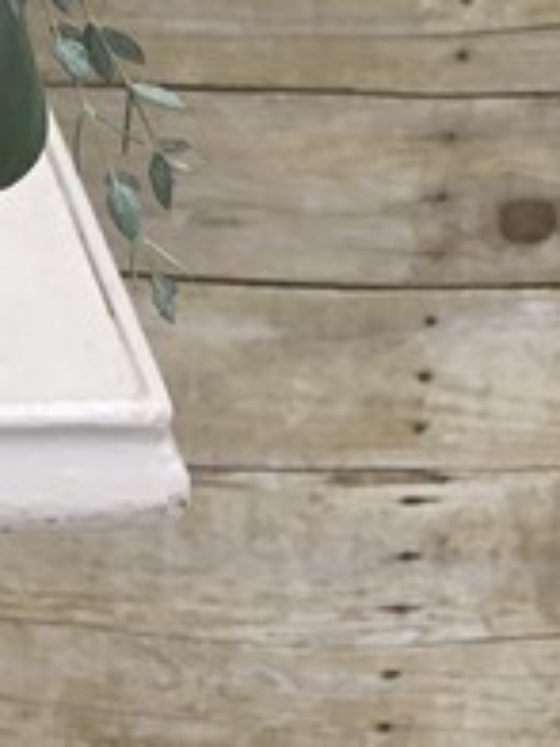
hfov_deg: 12.7
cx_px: -450
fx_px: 2286
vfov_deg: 15.7
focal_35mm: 106
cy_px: -614
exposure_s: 1/60
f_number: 1.8
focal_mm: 4.25
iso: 100
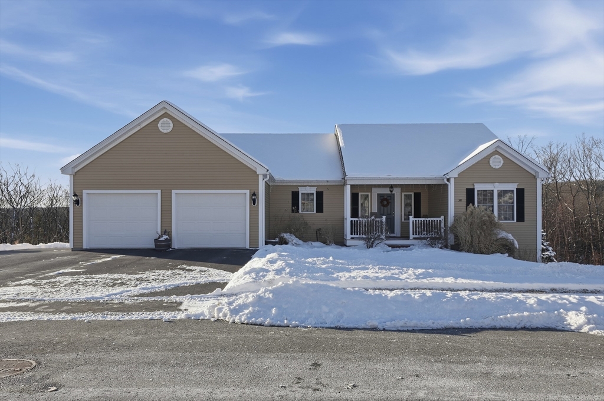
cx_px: 302
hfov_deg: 77.4
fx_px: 377
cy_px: 200
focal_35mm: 22
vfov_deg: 56.1
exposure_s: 1/4000
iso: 400
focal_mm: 15
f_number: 7.1
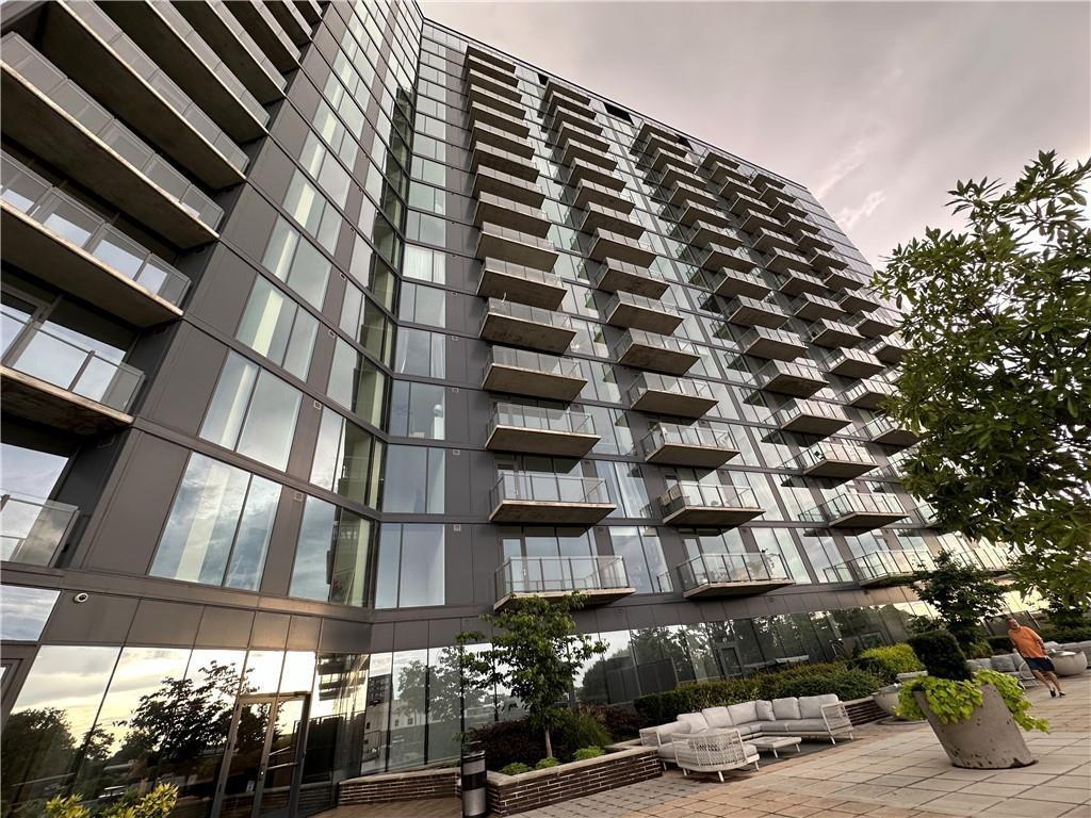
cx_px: 546
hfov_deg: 102.1
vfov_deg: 85.7
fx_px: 441
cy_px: 409
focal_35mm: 14
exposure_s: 1/99
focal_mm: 2.22
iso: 80
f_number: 2.2
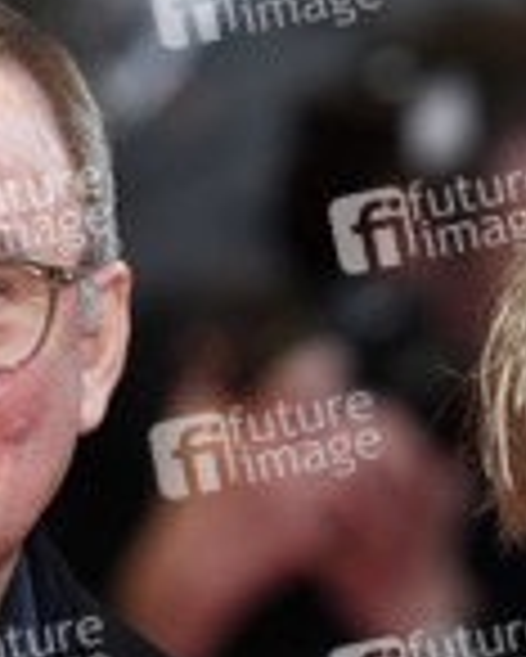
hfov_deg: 2.9
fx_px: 10419
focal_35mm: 536
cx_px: 326
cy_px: 558
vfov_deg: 3.6
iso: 640
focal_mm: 185
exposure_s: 1/640
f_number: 3.5
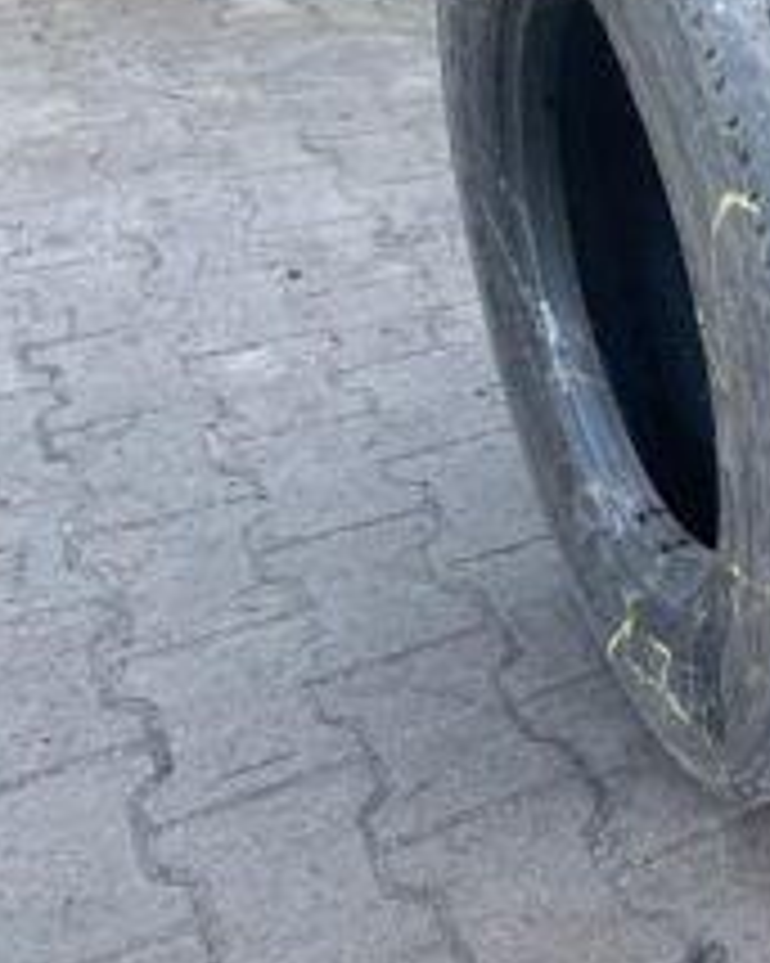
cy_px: 299
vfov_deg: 36.2
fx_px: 1454
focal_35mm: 51
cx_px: 946
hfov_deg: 26.2
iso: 100
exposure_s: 1/116
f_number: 1.8
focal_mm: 4.25
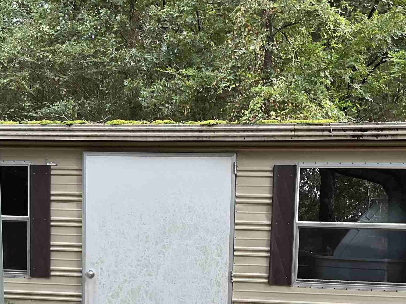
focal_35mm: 59
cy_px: 293
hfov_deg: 32.6
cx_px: 235
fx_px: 692
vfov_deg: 23.9
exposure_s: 1/122
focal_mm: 3
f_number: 1.8
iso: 25
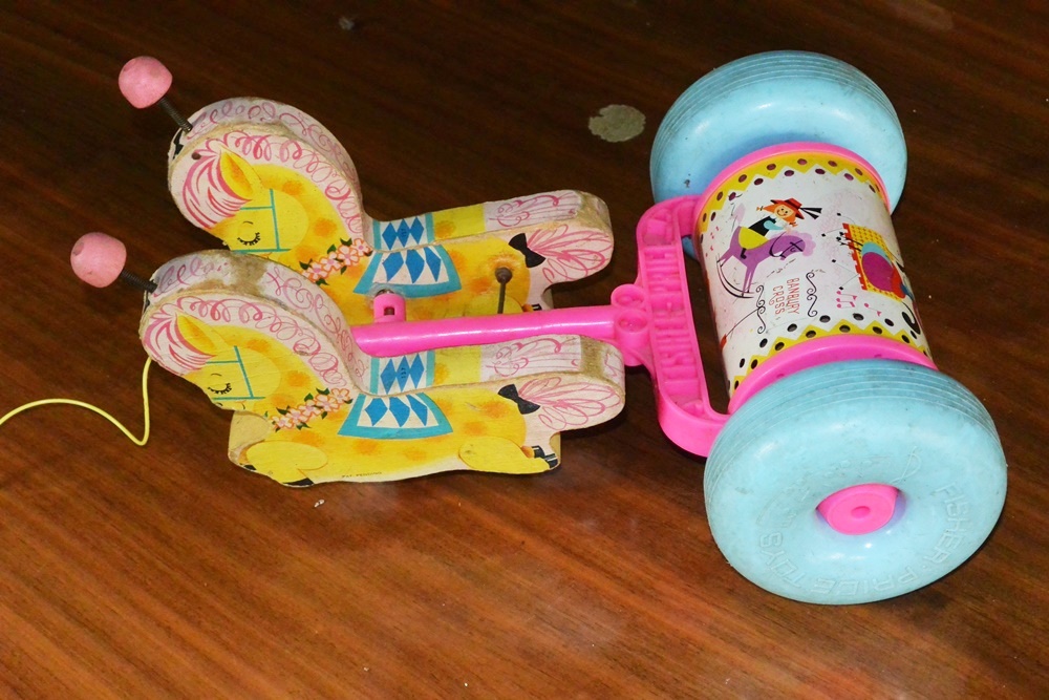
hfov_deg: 29.7
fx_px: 1982
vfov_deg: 20.0
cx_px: 524
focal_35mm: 68
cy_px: 350
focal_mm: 25.2
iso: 1400
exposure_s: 1/60
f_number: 5.3
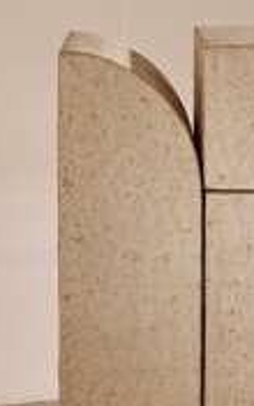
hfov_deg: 14.7
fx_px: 966
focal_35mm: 87
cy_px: 108
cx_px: 257
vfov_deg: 23.6
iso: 100
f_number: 4.5
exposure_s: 1/20
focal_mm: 25.3
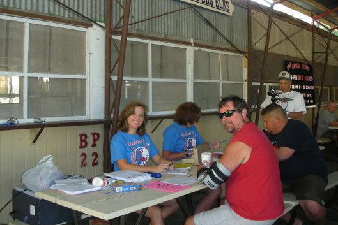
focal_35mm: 44
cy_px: 87
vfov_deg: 30.4
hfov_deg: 44.5
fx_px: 413
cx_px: 156
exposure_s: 1/60
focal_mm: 5.8
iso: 134
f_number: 2.8
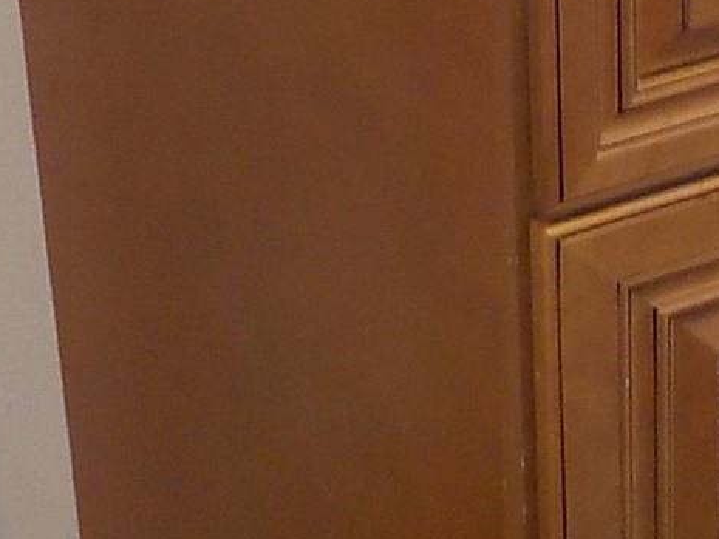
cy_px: 199
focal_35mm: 132
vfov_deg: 11.2
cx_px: 1123
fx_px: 2742
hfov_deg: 13.9
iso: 250
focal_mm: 4.1
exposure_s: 1/30
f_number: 3.3
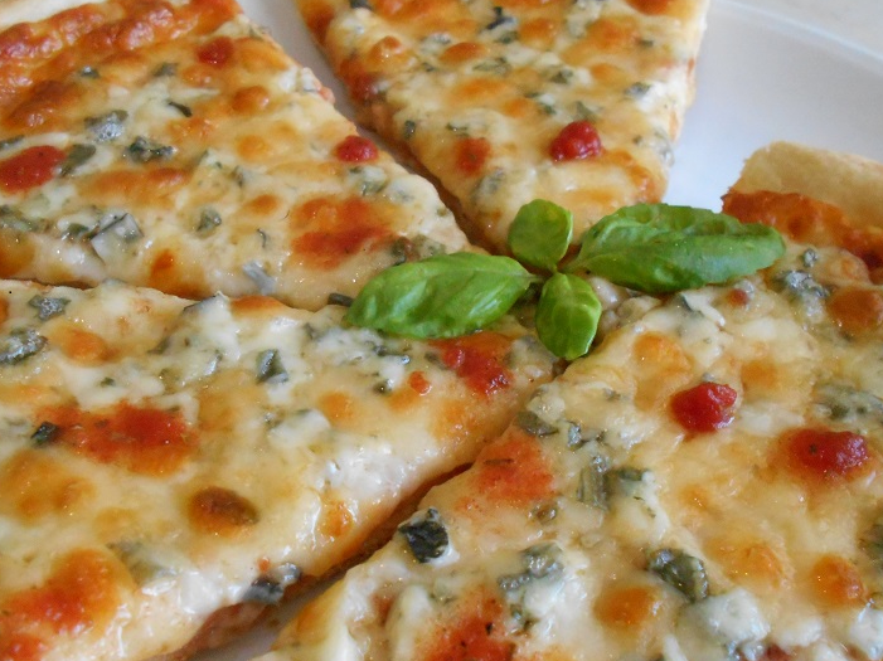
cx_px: 445
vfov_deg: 37.6
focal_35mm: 38
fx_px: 969
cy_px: 376
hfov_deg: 49.0
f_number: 3.2
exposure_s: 1/160
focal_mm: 4.6
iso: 800
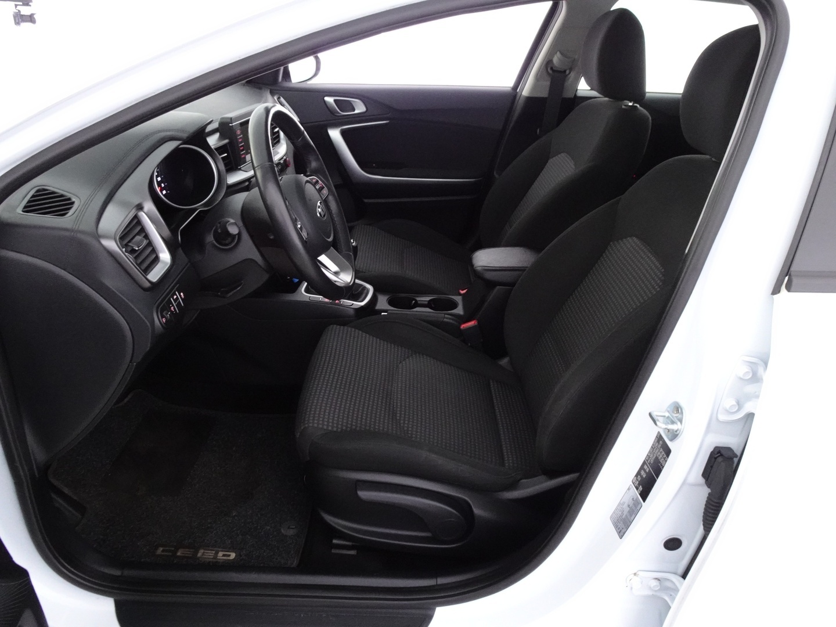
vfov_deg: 56.8
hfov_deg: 71.6
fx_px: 580
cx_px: 418
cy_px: 314
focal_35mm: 24
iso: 800
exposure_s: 1/13
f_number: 3.5
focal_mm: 4.25
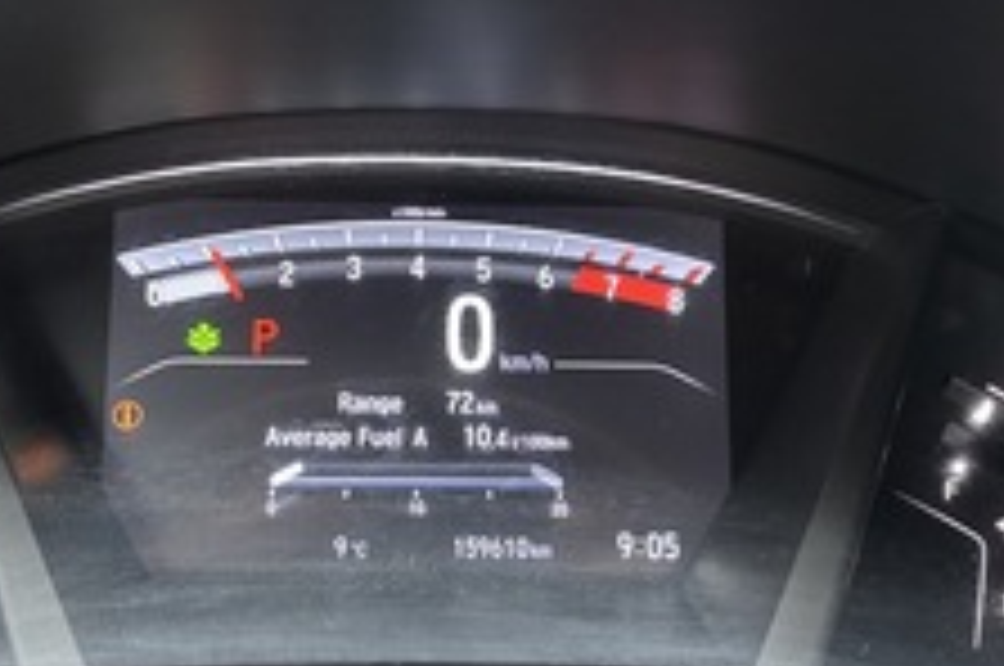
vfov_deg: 26.4
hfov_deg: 38.9
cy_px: 326
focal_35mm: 51
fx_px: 1420
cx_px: 446
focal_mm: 5.96
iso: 500
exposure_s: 1/43
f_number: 1.6
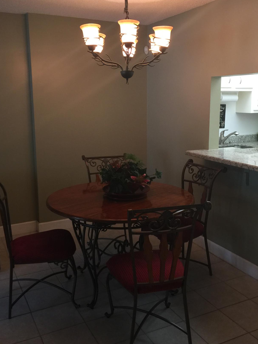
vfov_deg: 51.4
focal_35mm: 36
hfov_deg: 39.6
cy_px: 167
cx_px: 135
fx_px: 358
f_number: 2.2
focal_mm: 4.15
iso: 64
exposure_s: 1/15
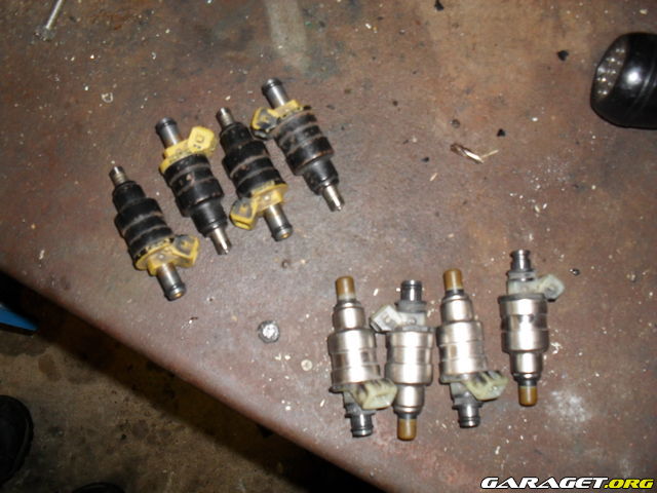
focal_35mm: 35
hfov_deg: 52.6
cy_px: 246
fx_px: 664
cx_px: 328
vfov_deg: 40.7
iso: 200
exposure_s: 1/45
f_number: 3.2
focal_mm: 6.3
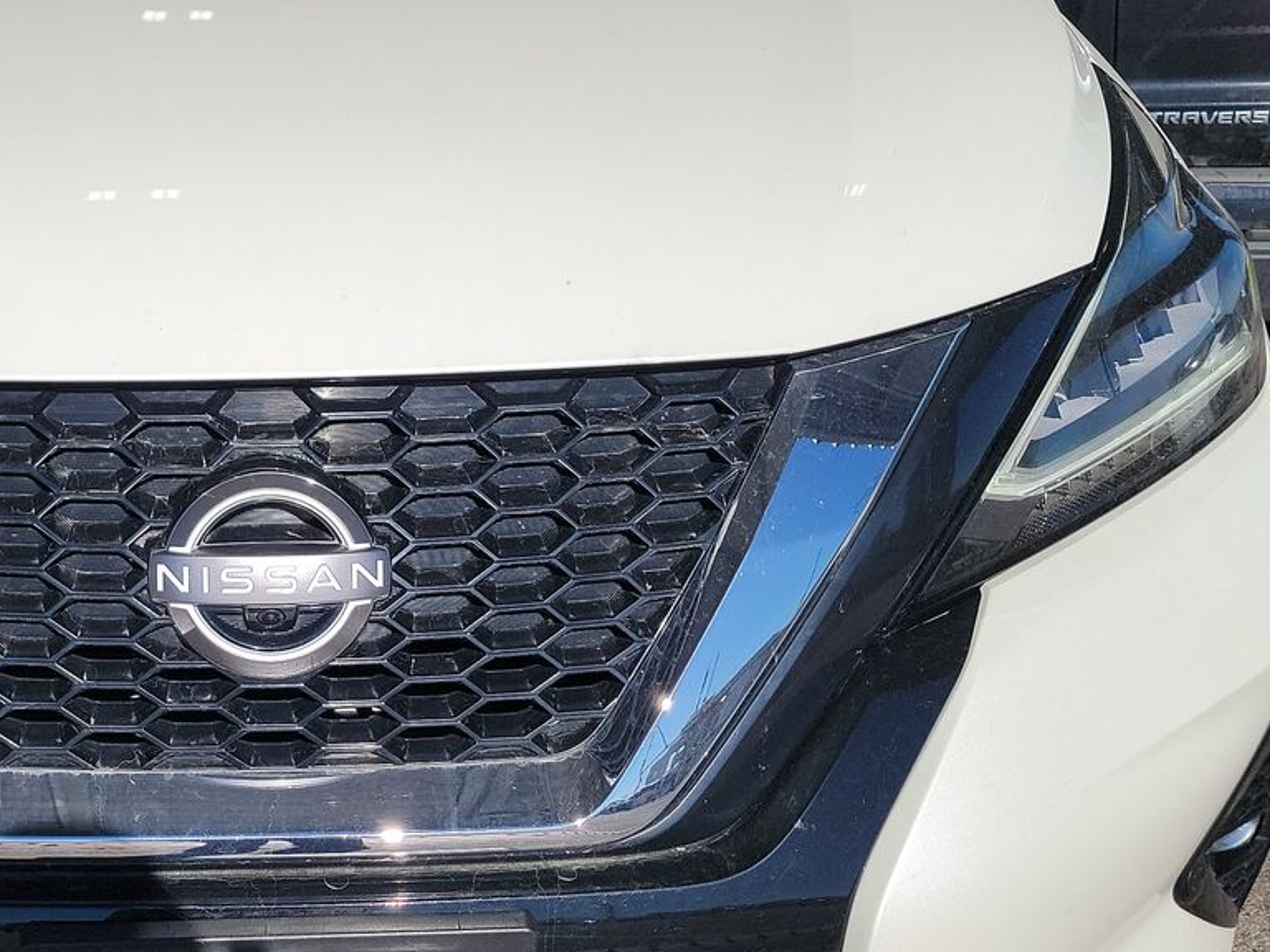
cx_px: 227
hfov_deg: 36.7
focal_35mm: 50
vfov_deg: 29.1
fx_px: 1834
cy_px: 445
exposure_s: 1/1627
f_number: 1.8
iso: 50
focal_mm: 6.7
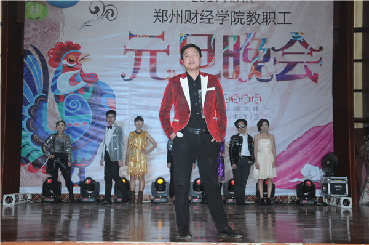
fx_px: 537
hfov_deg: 37.9
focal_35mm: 52
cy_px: 122
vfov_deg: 25.7
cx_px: 184
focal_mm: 35
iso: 800
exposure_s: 1/125
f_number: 5.6
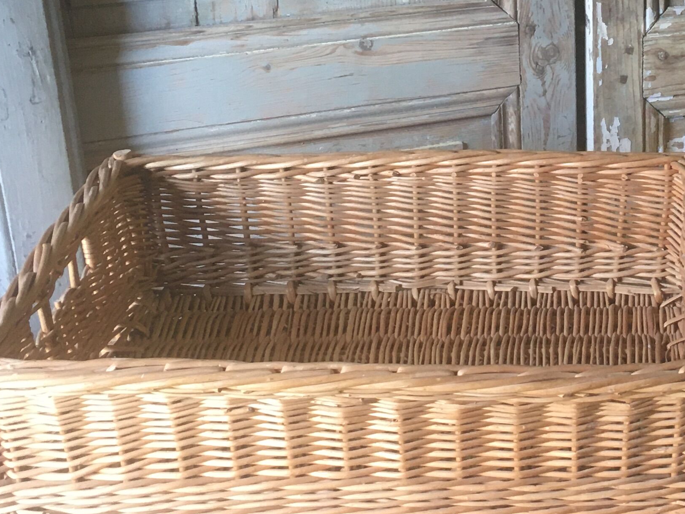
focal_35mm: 72
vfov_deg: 20.1
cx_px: 645
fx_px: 1425
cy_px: 76
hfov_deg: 26.0
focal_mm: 4.15
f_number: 2.2
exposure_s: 1/33
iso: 125
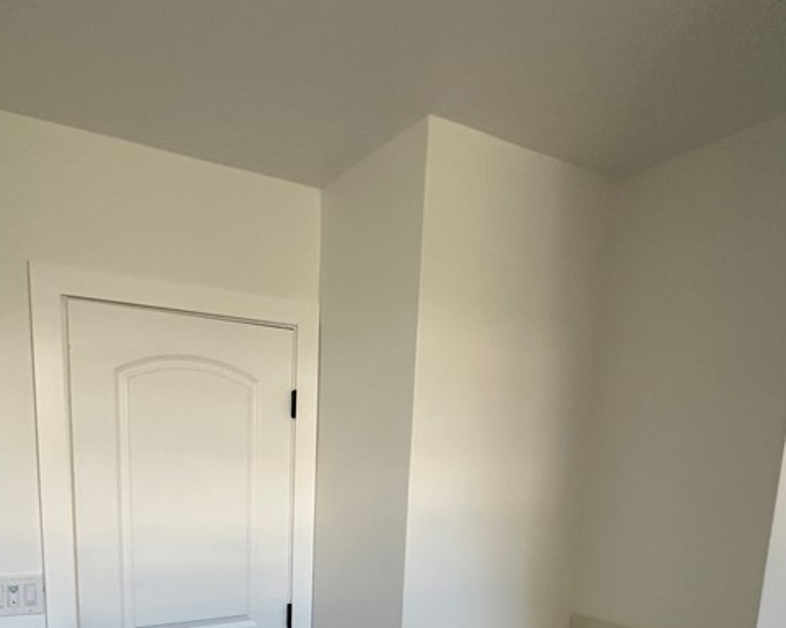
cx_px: 295
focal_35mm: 29
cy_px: 581
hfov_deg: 59.7
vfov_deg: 44.7
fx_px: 674
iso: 250
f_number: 2.2
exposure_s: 1/99
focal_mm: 2.22
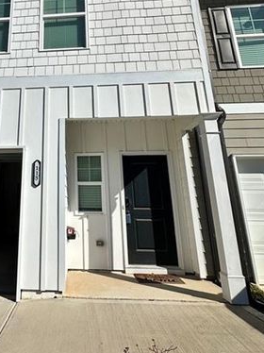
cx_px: 58
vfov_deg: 68.3
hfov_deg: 51.8
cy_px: 131
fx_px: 255
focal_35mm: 25
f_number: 2.2
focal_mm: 2.22
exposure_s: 1/6494
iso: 50
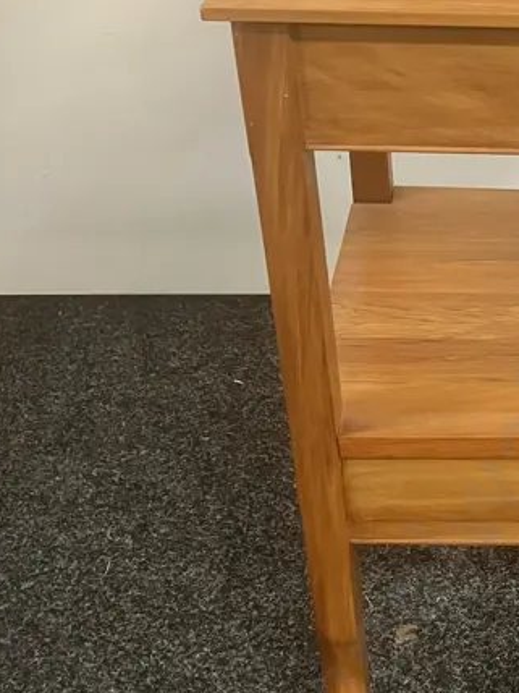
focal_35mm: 67
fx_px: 1339
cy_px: 334
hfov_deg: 20.6
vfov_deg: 29.0
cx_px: 613
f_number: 1.8
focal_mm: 3.99
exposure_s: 1/50
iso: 250
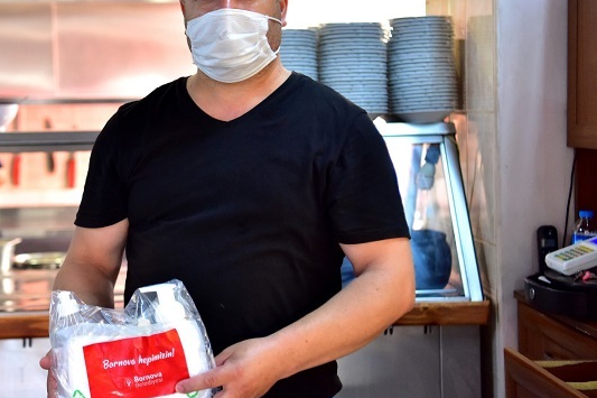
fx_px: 1127
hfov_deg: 29.6
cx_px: 227
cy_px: 143
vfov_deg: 20.0
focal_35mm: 68
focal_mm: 48
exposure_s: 1/100
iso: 2000
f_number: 2.8
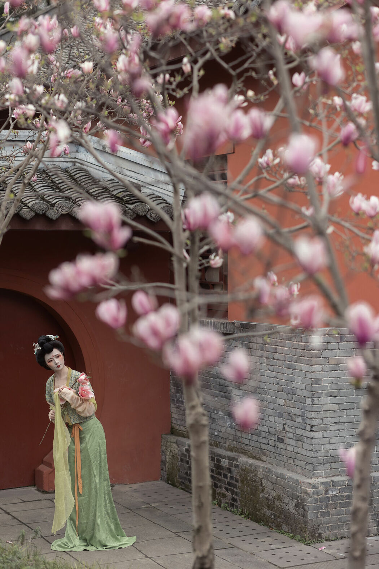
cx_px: 190
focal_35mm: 85
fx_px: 1342
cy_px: 284
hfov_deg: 16.1
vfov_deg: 23.9
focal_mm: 85
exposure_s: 1/800
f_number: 2
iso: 100
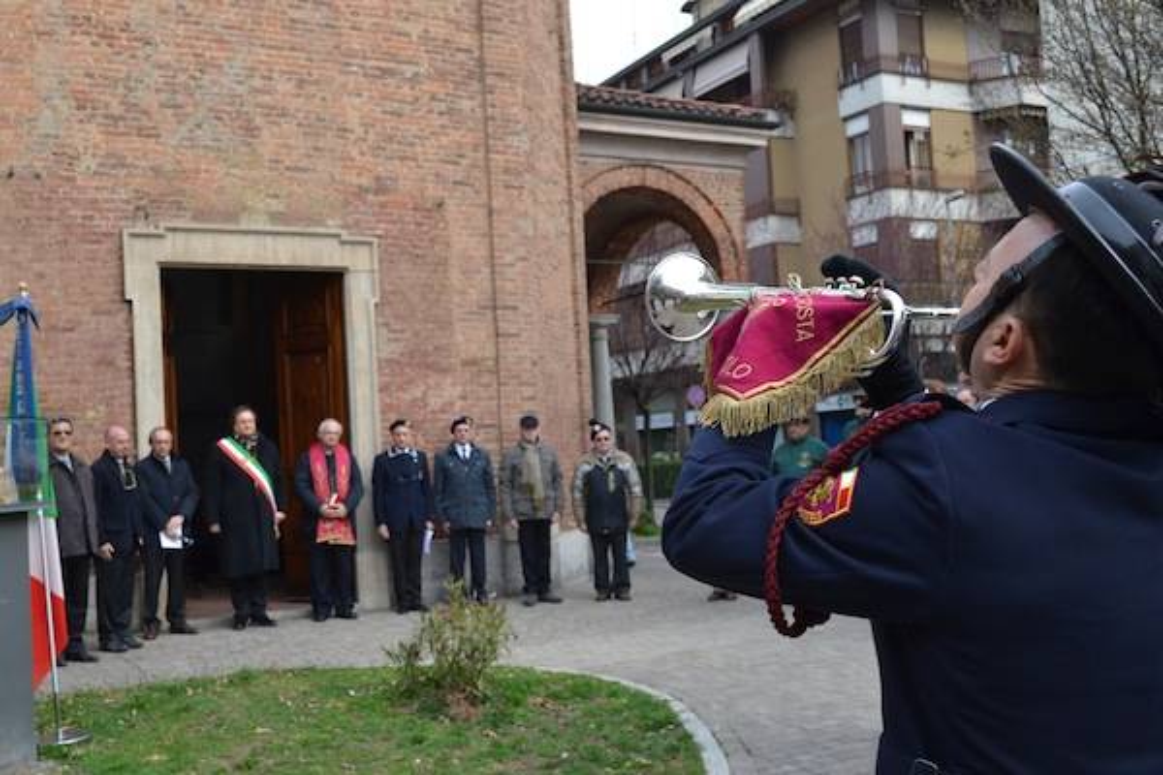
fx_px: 1260
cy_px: 388
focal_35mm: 39
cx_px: 582
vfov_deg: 34.2
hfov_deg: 49.6
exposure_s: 1/160
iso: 100
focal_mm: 26
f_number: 6.3
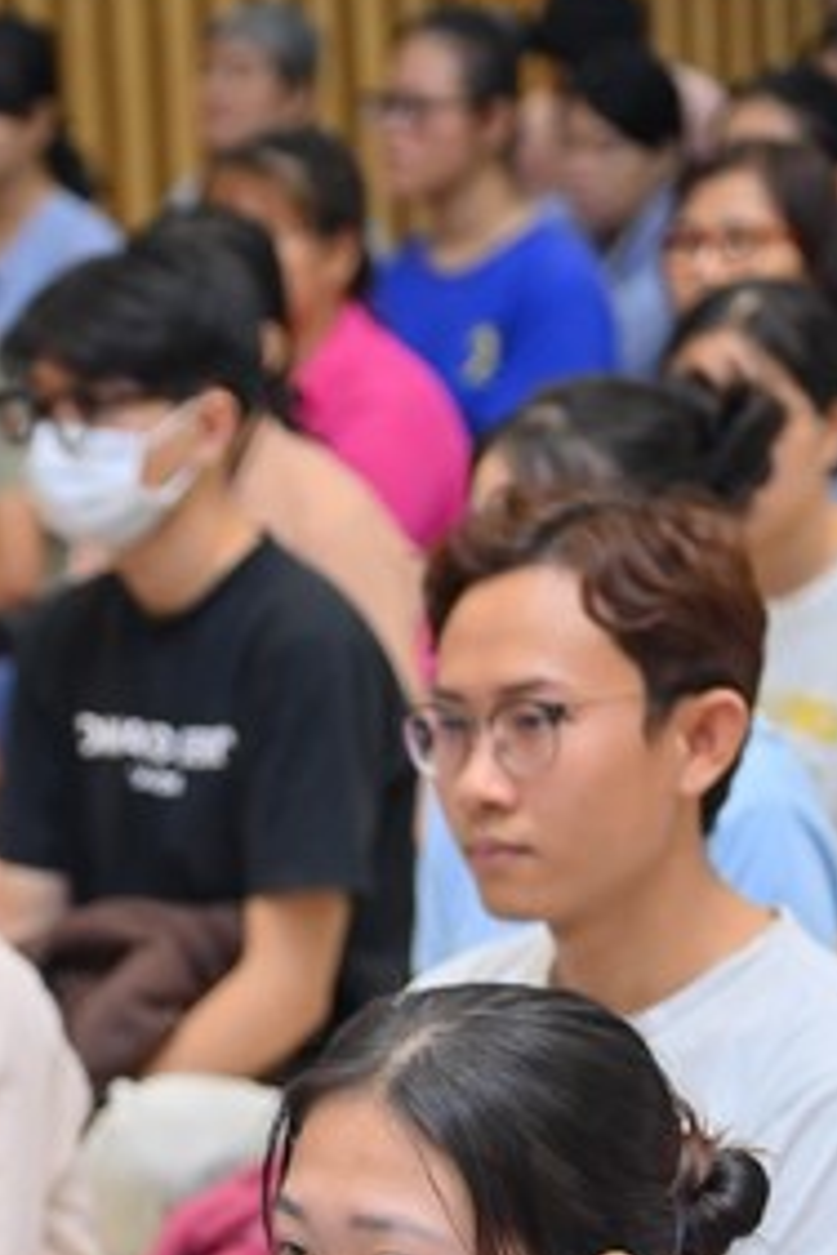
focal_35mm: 196
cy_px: 1166
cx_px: -16
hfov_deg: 7.0
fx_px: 6835
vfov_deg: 10.4
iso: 1250
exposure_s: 1/125
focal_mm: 85
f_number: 4
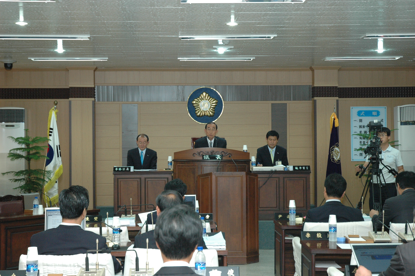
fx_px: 795
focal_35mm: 69
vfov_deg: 19.7
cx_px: 208
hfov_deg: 29.3
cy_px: 138
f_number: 4.5
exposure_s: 1/60
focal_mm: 46
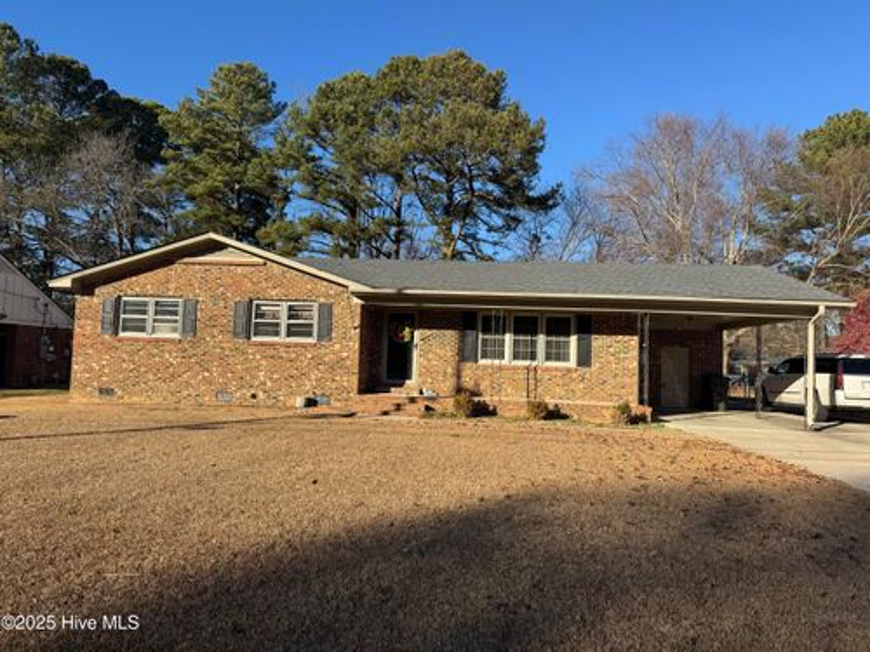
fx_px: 603
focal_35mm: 24
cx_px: 435
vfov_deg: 56.8
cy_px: 326
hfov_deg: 71.6
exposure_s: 1/3247
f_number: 1.78
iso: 80
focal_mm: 6.76
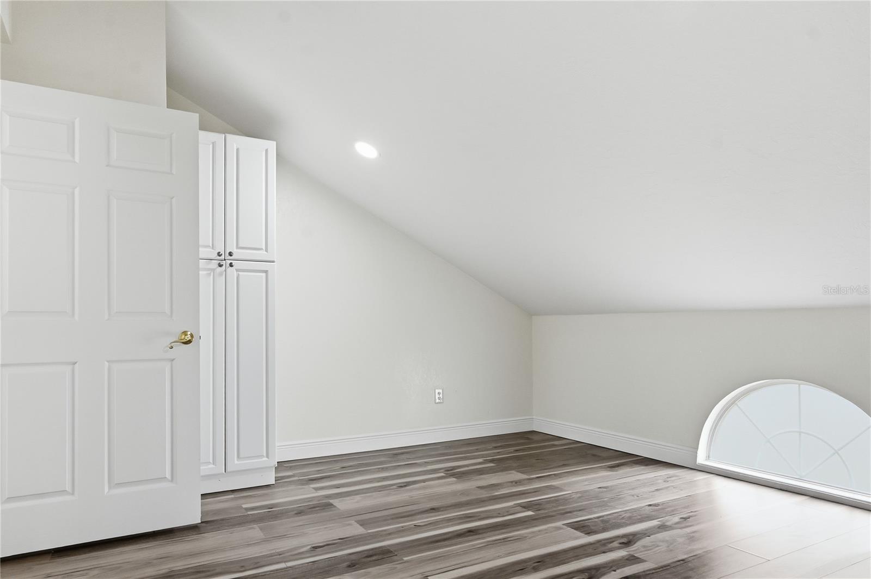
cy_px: 290
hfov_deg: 78.6
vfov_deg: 57.2
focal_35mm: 22
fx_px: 532
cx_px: 436
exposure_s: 1/25
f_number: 9
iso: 250
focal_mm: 15
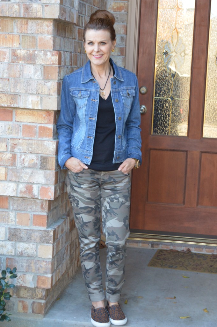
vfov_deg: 26.0
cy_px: 164
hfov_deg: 17.5
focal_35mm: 78
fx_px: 706
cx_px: 108
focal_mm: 52
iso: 800
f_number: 5.6
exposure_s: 1/60
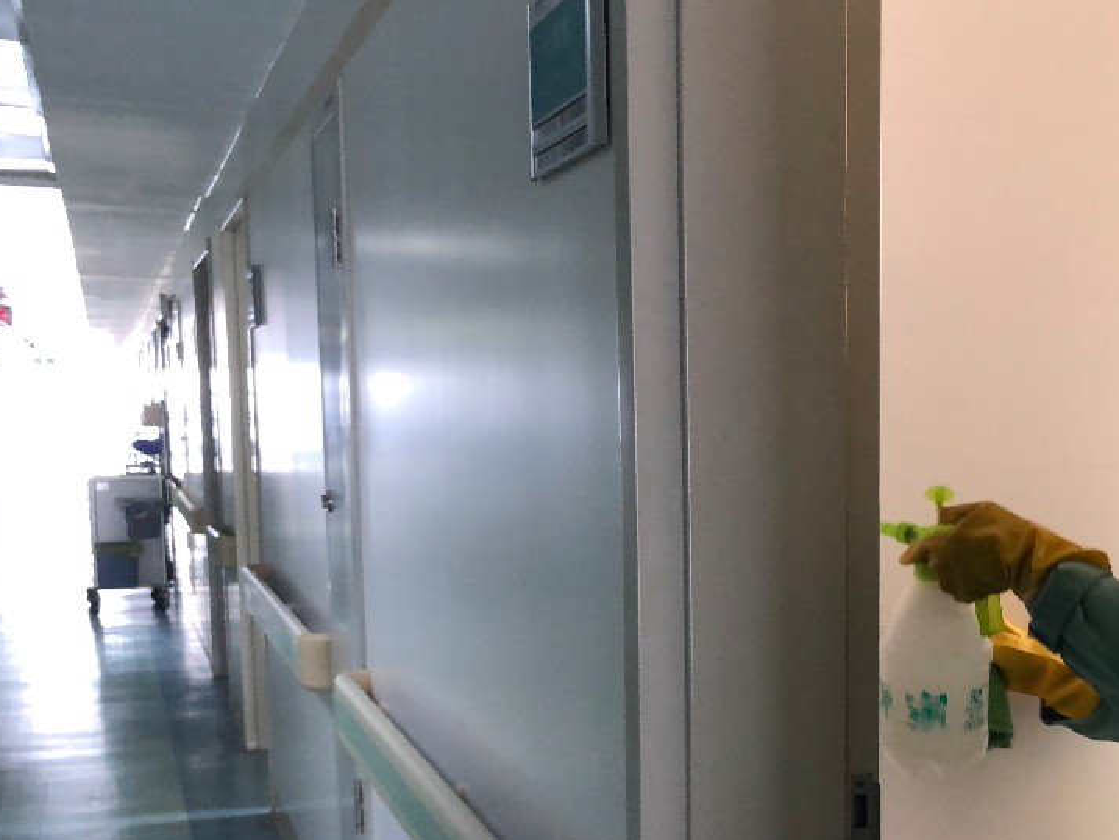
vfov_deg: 28.6
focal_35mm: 50
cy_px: 648
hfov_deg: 37.0
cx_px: 876
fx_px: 1617
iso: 200
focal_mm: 3.99
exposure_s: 1/50
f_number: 1.8
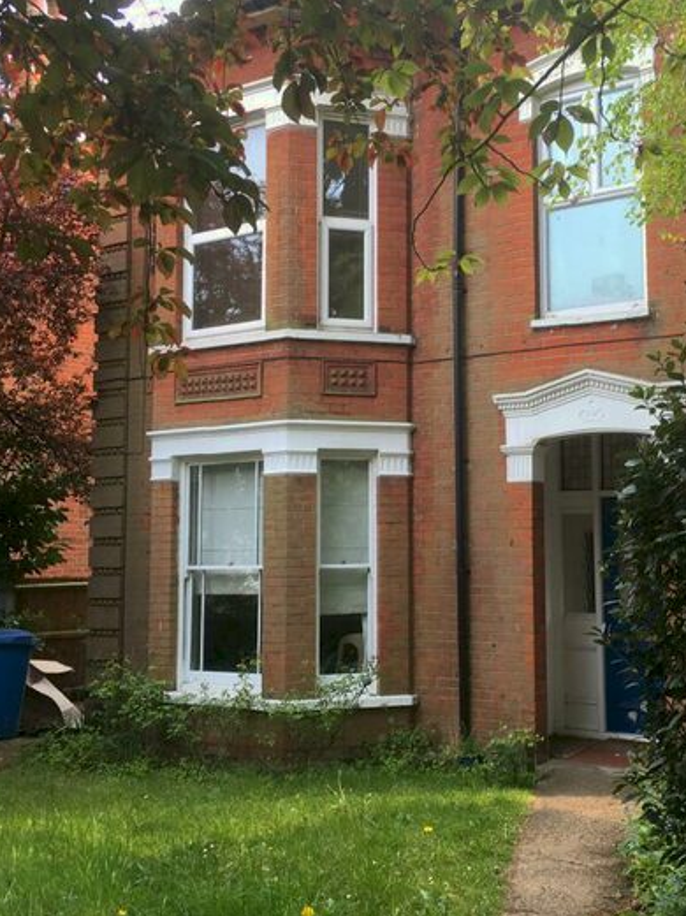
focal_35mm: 39
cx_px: 466
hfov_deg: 36.3
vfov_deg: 47.9
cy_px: 460
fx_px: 1032
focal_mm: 4.15
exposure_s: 1/115
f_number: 2.2
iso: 25
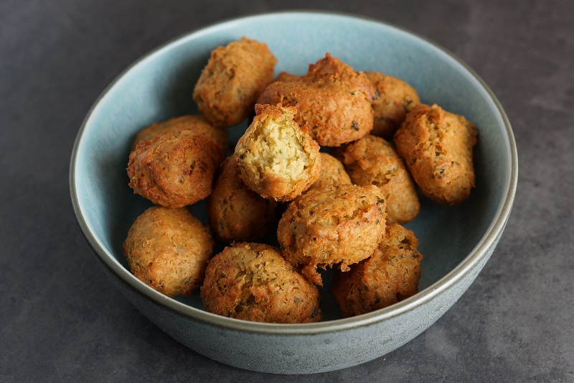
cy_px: 192
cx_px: 287
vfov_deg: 18.2
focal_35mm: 75
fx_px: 1196
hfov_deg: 27.0
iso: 400
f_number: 4
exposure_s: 1/80
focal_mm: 50
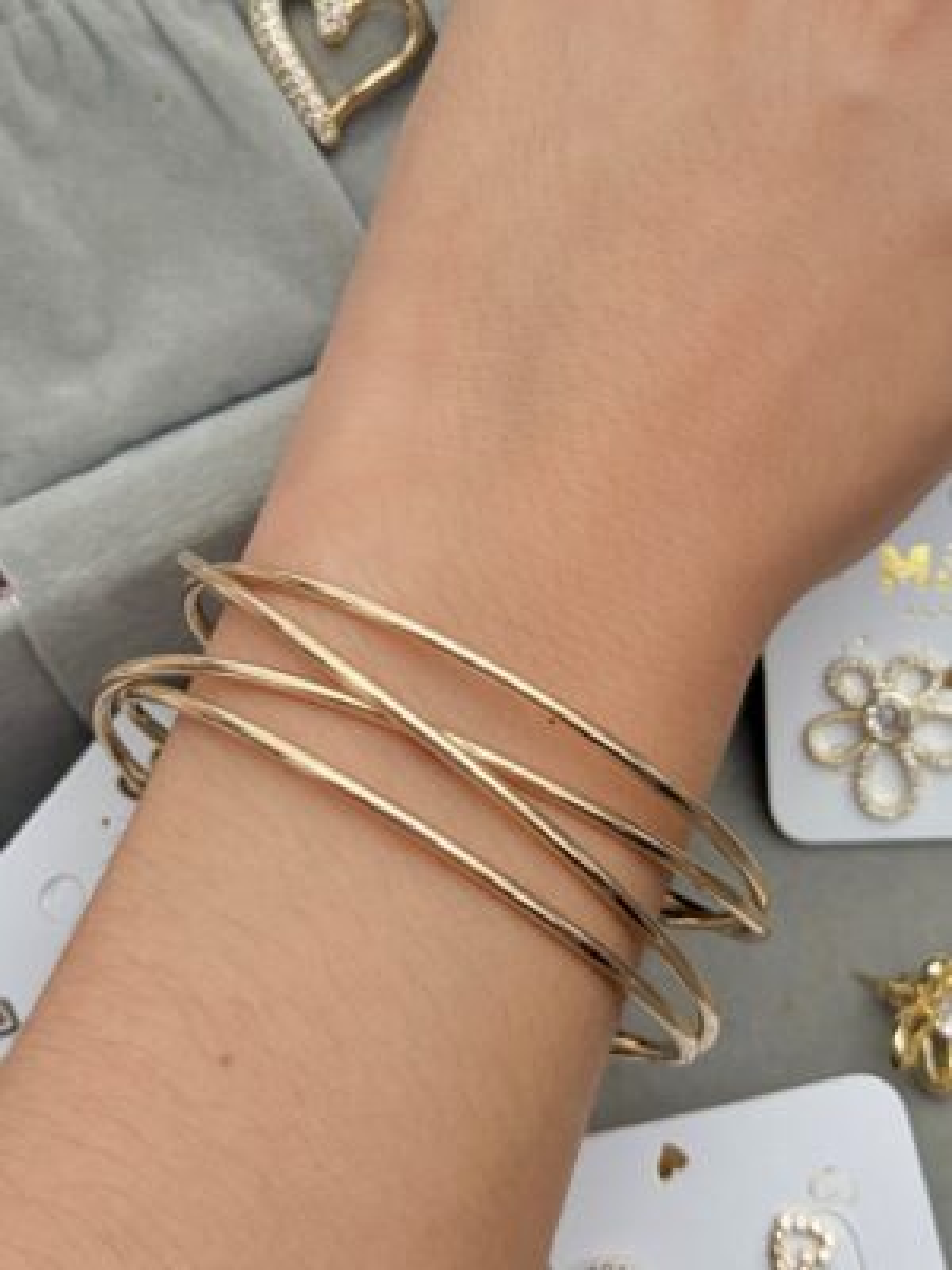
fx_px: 1760
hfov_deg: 30.3
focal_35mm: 48
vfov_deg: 39.7
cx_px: 476
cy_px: 635
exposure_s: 1/316
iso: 80
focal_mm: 6.76
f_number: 1.78
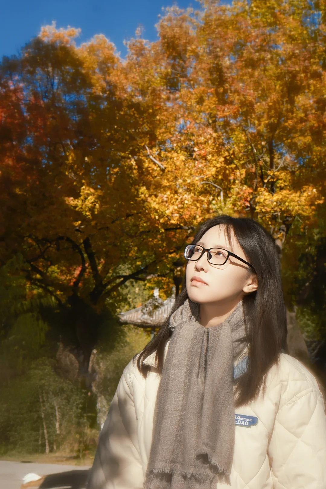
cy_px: 244
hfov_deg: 20.6
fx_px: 896
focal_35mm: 66
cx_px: 163
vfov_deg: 30.5
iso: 160
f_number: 9
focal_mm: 44
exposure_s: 1/250
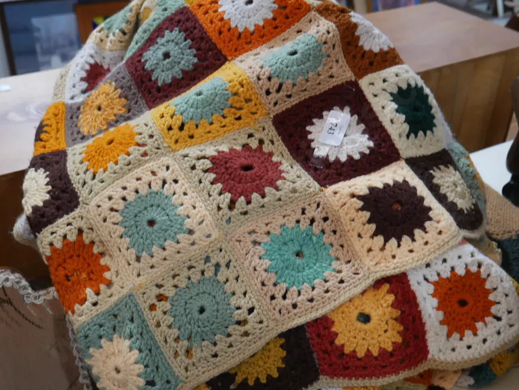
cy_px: 194
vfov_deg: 34.4
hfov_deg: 44.8
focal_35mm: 42
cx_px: 267
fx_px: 630
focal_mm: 20
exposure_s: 1/60
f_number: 4.4
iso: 500
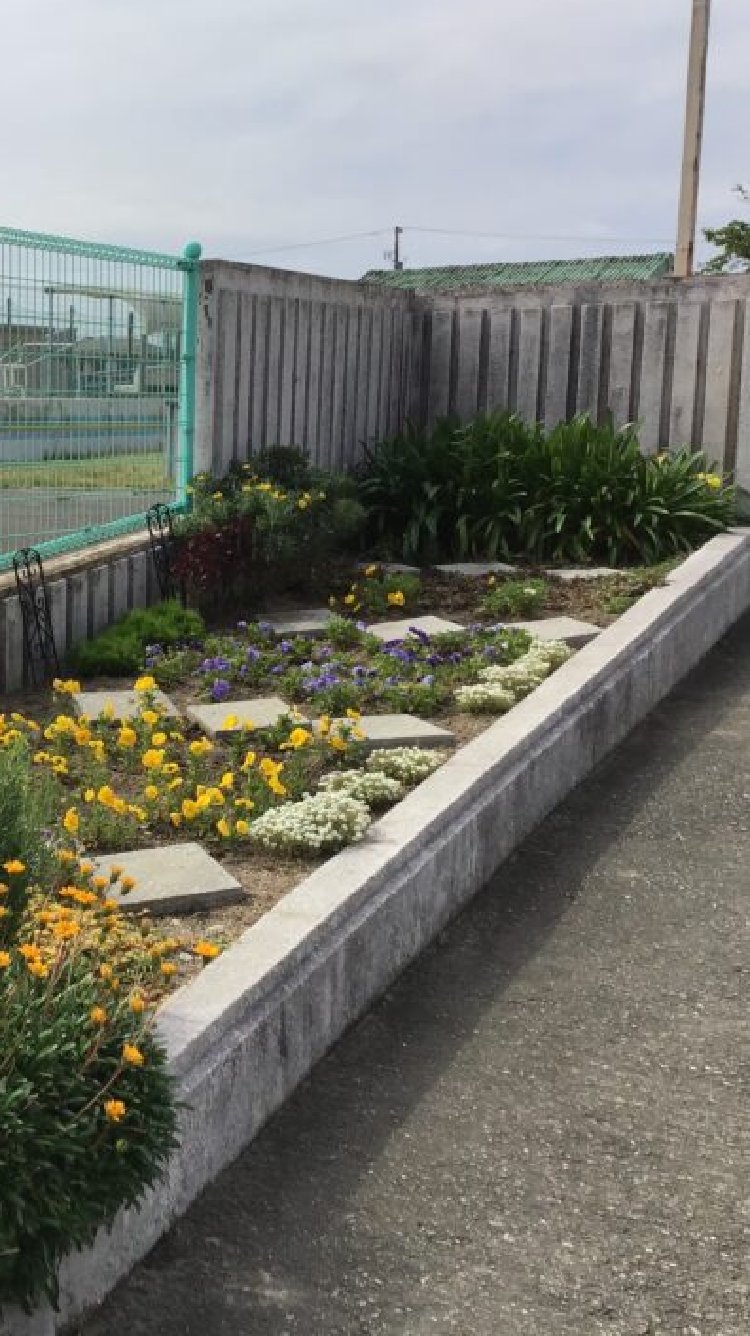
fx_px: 1628
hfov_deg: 24.4
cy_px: 669
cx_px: -51
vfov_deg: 44.6
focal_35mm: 46
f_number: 2.4
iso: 25
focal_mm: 3.3
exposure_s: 1/1597
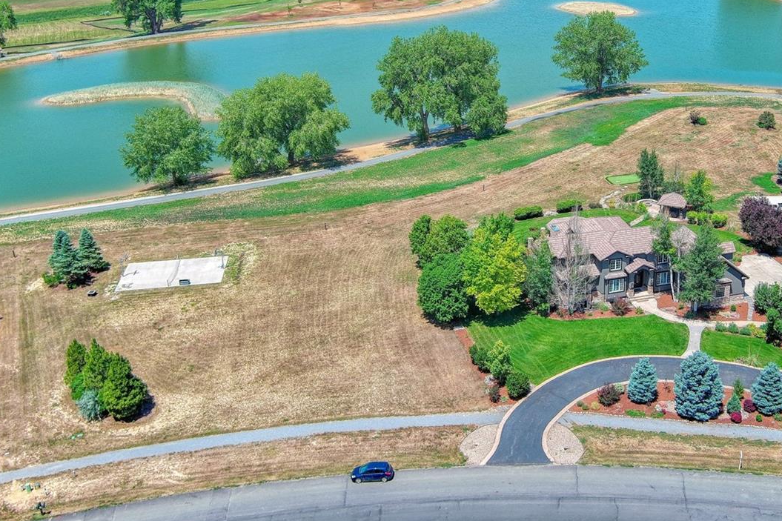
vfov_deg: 30.2
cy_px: 152
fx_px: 956
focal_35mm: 44
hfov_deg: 43.8
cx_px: 526
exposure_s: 1/1156
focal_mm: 10.6
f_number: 2.8
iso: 100
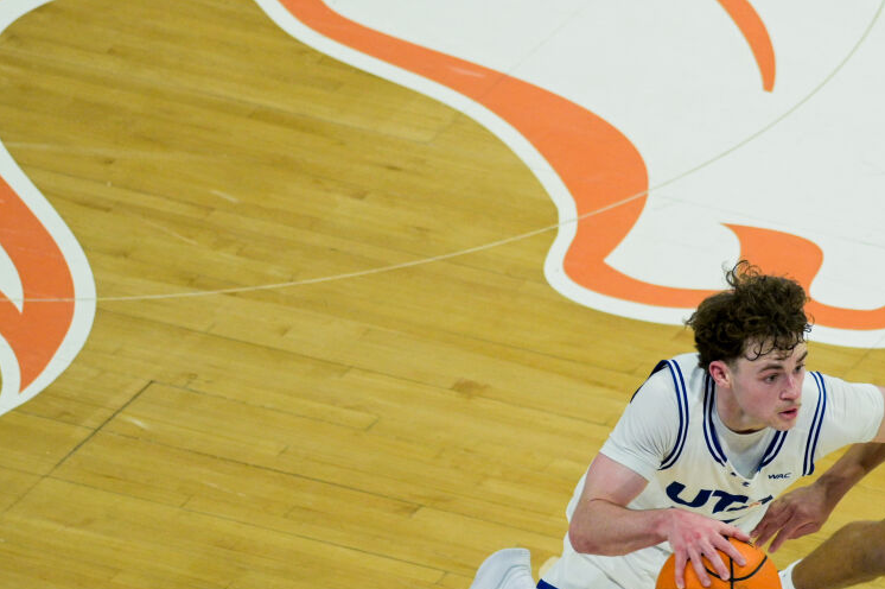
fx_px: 17438
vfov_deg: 1.9
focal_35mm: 710
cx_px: 742
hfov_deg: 2.9
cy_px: 373
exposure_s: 1/2500
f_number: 2.8
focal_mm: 300
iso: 3200
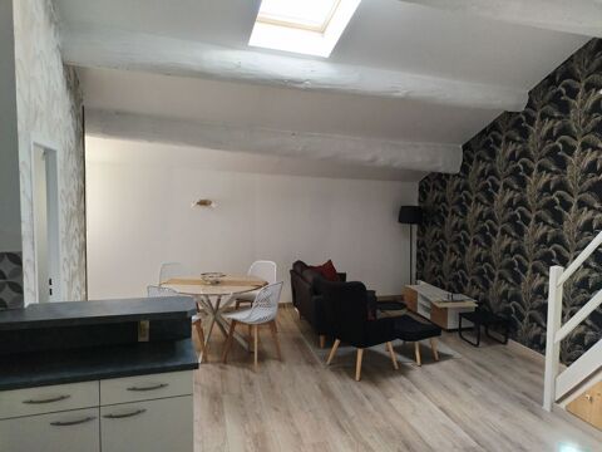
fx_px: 504
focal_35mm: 29
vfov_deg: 48.2
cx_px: 301
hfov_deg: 61.7
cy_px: 226
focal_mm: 4.75
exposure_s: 1/50
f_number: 1.8
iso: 370
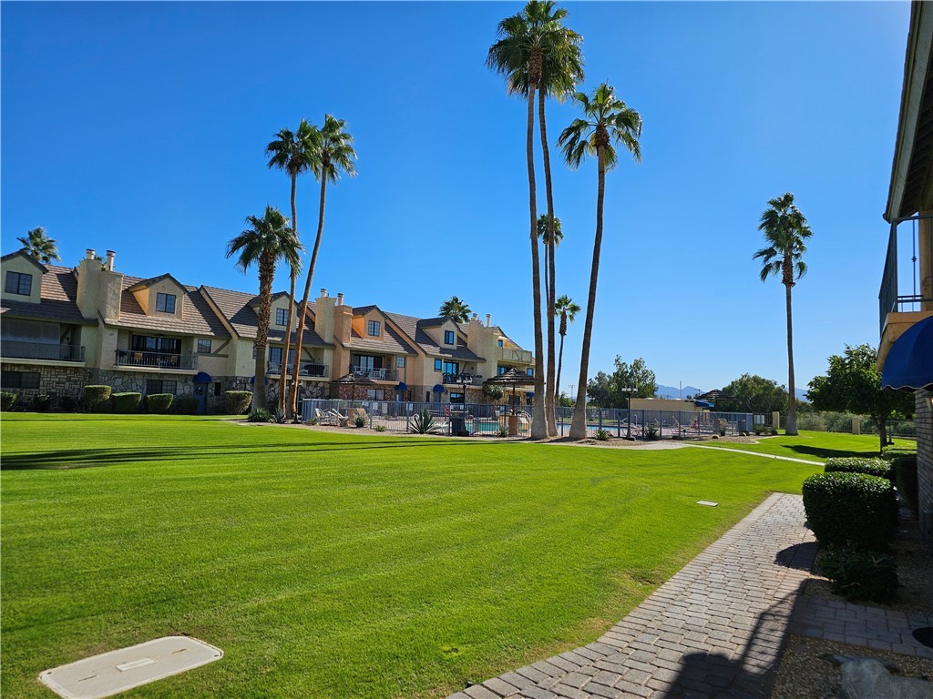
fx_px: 620
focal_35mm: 23
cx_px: 466
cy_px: 350
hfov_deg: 73.9
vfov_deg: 58.9
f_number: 1.7
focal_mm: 6.3
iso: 10
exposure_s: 1/1192
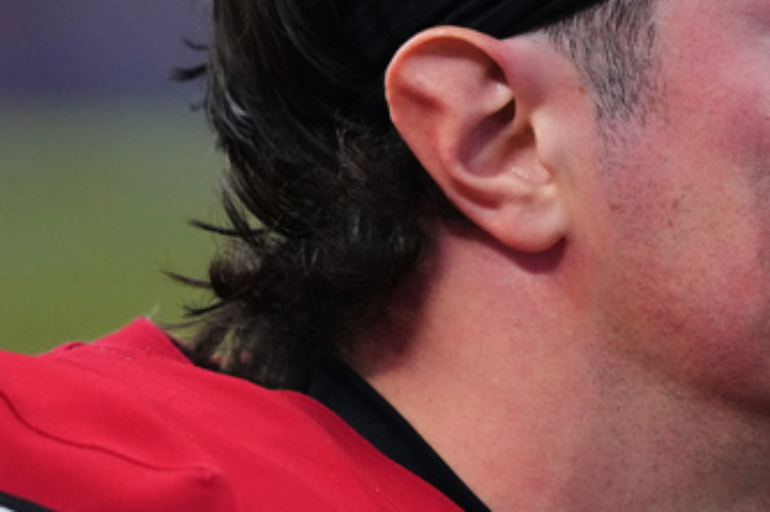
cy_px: 77
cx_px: 752
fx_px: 26239
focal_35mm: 1228
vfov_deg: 1.1
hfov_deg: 1.7
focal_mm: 400
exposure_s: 1/1600
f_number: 2.8
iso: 3200
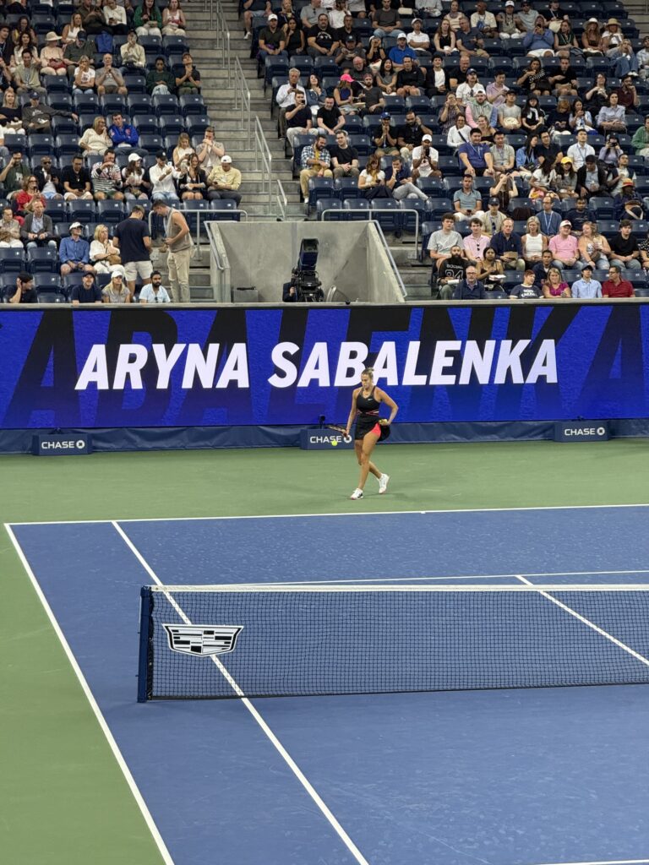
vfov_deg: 16.4
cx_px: 324
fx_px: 3000
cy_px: 432
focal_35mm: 120
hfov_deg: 12.3
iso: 250
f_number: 2.8
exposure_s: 1/180
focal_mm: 15.66
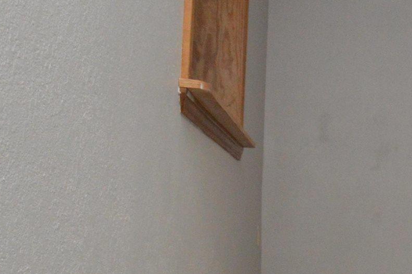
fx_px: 731
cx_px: 682
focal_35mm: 64
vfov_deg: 20.4
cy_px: 288
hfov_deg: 22.7
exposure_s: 1/200
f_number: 8
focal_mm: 11
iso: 1600
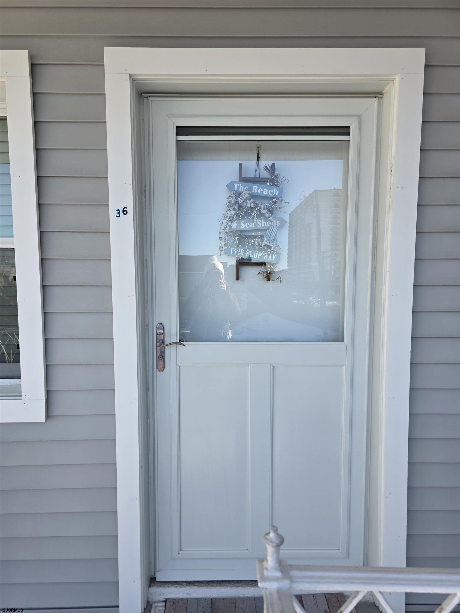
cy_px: 306
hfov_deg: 58.9
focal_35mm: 23
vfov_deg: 73.9
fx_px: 408
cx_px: 230
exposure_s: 1/1654
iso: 80
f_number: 1.7
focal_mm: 6.3
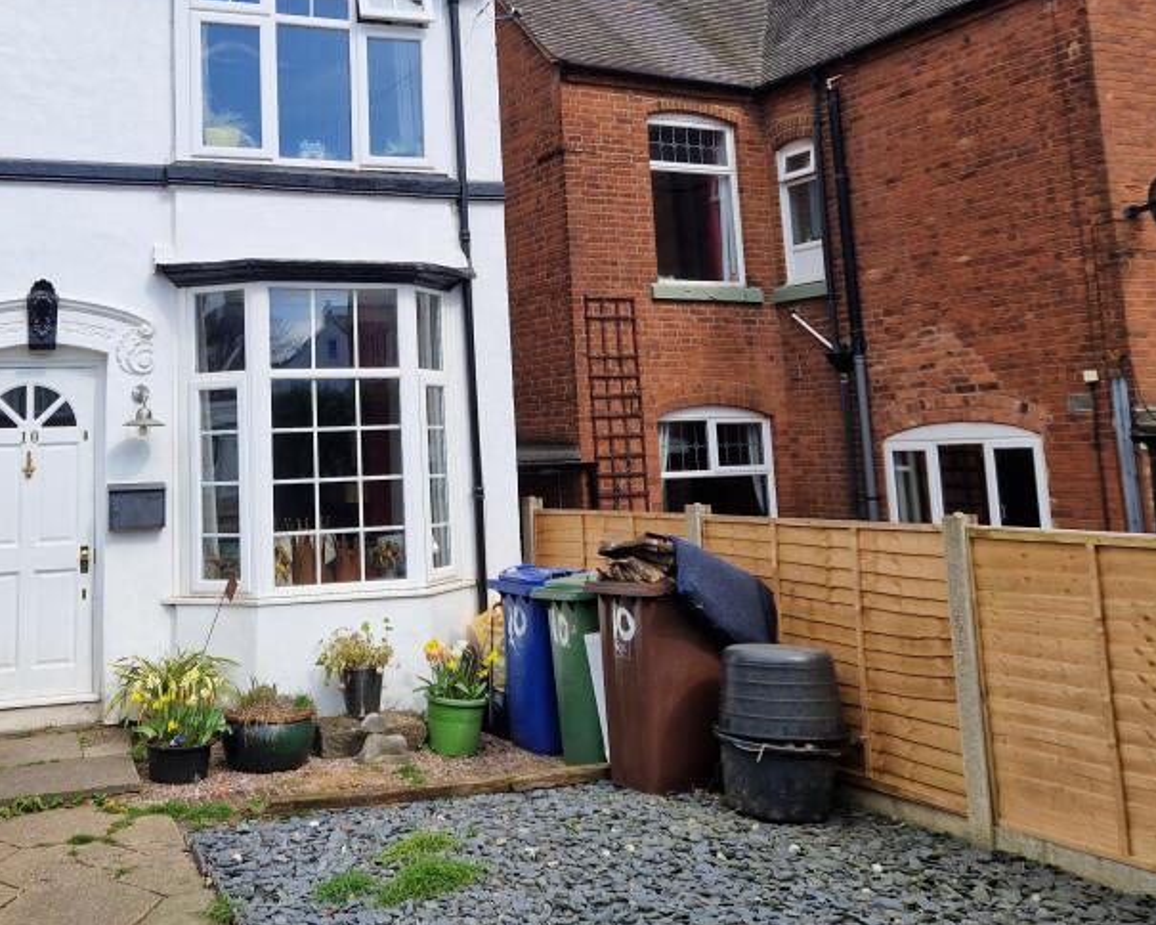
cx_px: 413
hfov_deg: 47.4
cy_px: 258
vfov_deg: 38.4
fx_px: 1300
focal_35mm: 38
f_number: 1.8
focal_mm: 5.4
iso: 50
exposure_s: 1/1144
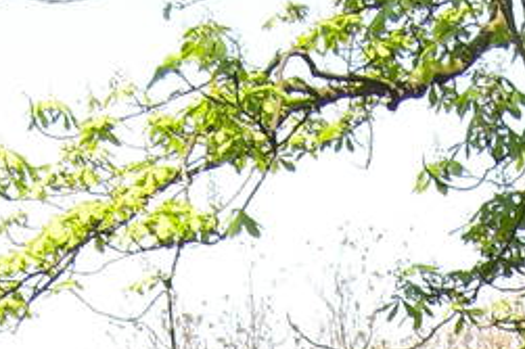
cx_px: 611
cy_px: 1231
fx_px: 3672
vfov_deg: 5.0
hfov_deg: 8.1
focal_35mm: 252
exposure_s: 1/200
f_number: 4
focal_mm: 7.9
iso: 80
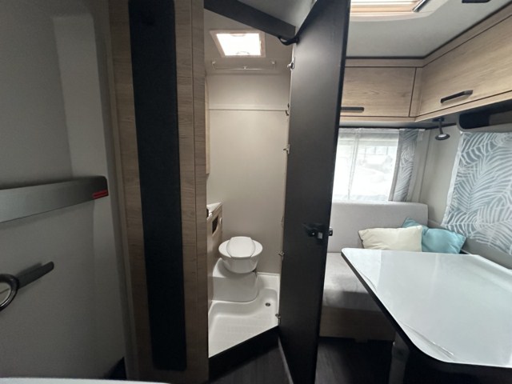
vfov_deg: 85.7
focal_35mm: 14
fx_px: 207
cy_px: 192
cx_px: 256
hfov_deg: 102.1
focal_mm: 2.22
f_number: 2.2
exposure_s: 1/60
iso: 1000
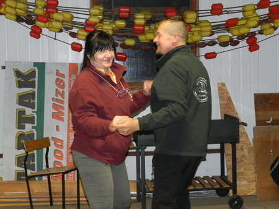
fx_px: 613
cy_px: 104
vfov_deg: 19.4
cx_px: 140
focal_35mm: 76
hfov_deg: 25.6
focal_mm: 13.5
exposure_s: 1/30
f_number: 4.8
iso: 720
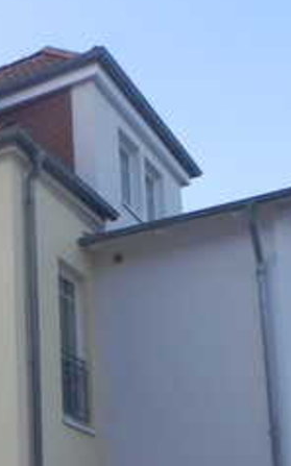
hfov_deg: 16.0
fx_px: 940
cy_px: 439
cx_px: -155
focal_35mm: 74
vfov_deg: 26.7
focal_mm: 4.6
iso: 224
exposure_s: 1/323
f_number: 6.3
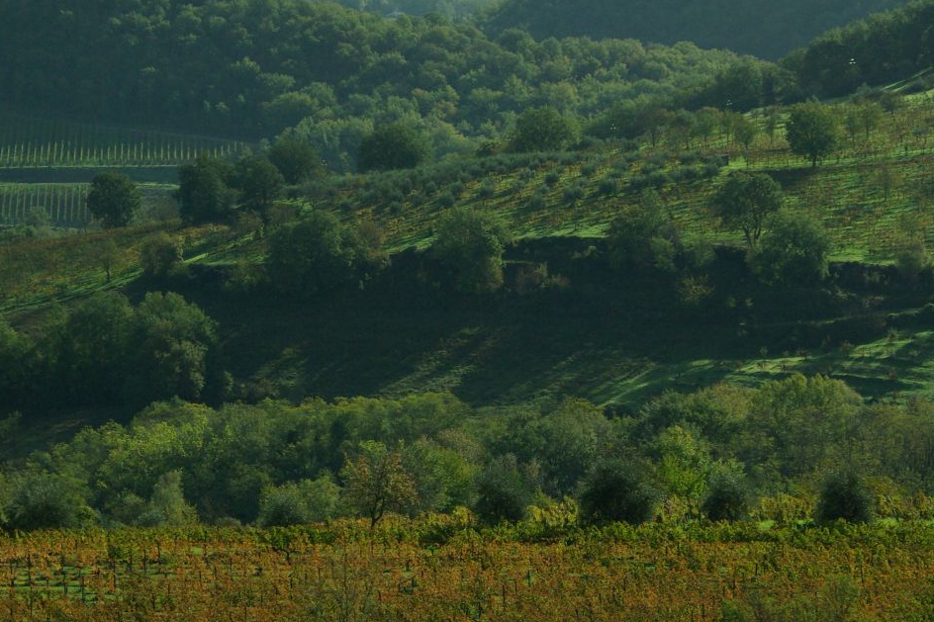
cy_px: 410
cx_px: 375
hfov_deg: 11.1
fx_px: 4821
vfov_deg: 7.4
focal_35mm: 186
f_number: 8
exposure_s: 1/500
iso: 400
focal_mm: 73
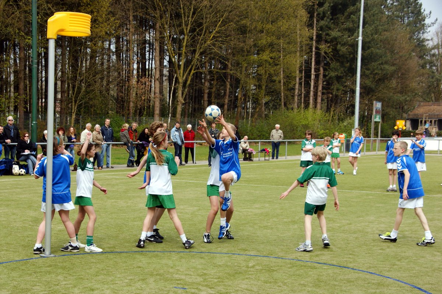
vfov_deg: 25.7
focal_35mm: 52
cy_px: 147
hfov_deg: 37.9
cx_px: 221
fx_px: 644
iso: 200
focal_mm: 35
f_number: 8
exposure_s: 1/320
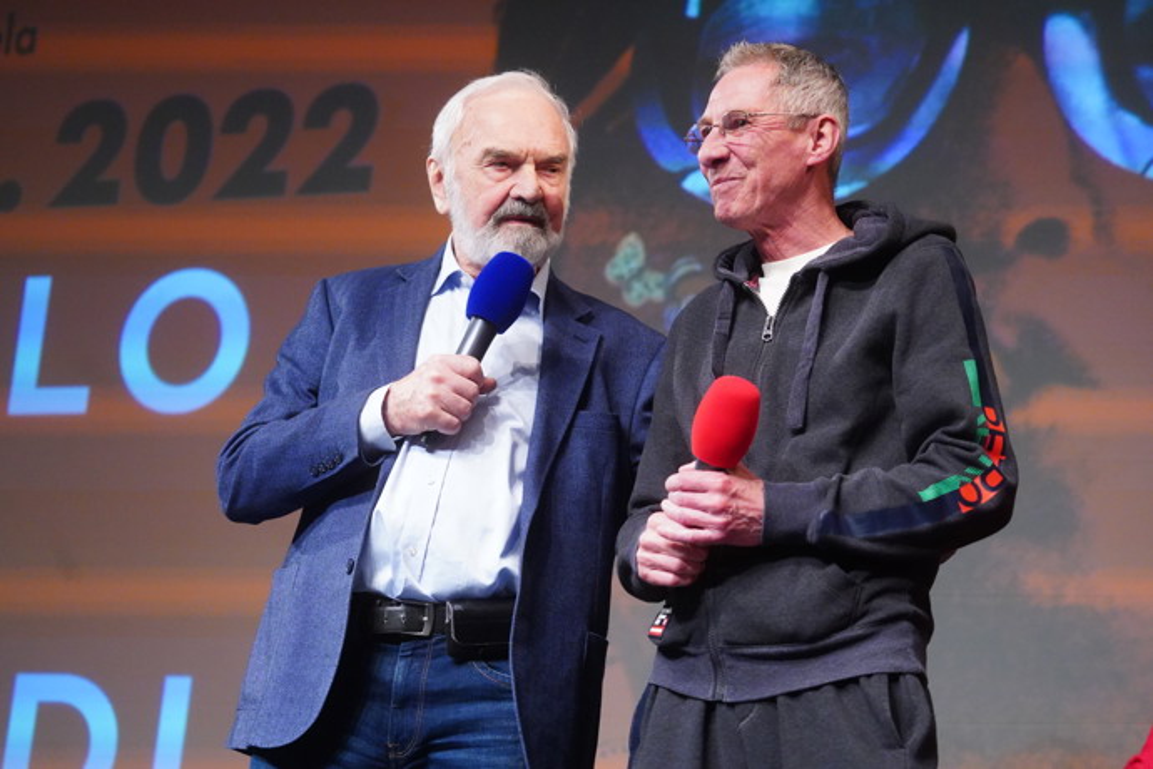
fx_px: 3395
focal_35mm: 106
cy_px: 384
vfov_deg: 12.9
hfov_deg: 19.3
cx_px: 576
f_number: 4
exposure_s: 1/100
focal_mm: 106
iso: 10000
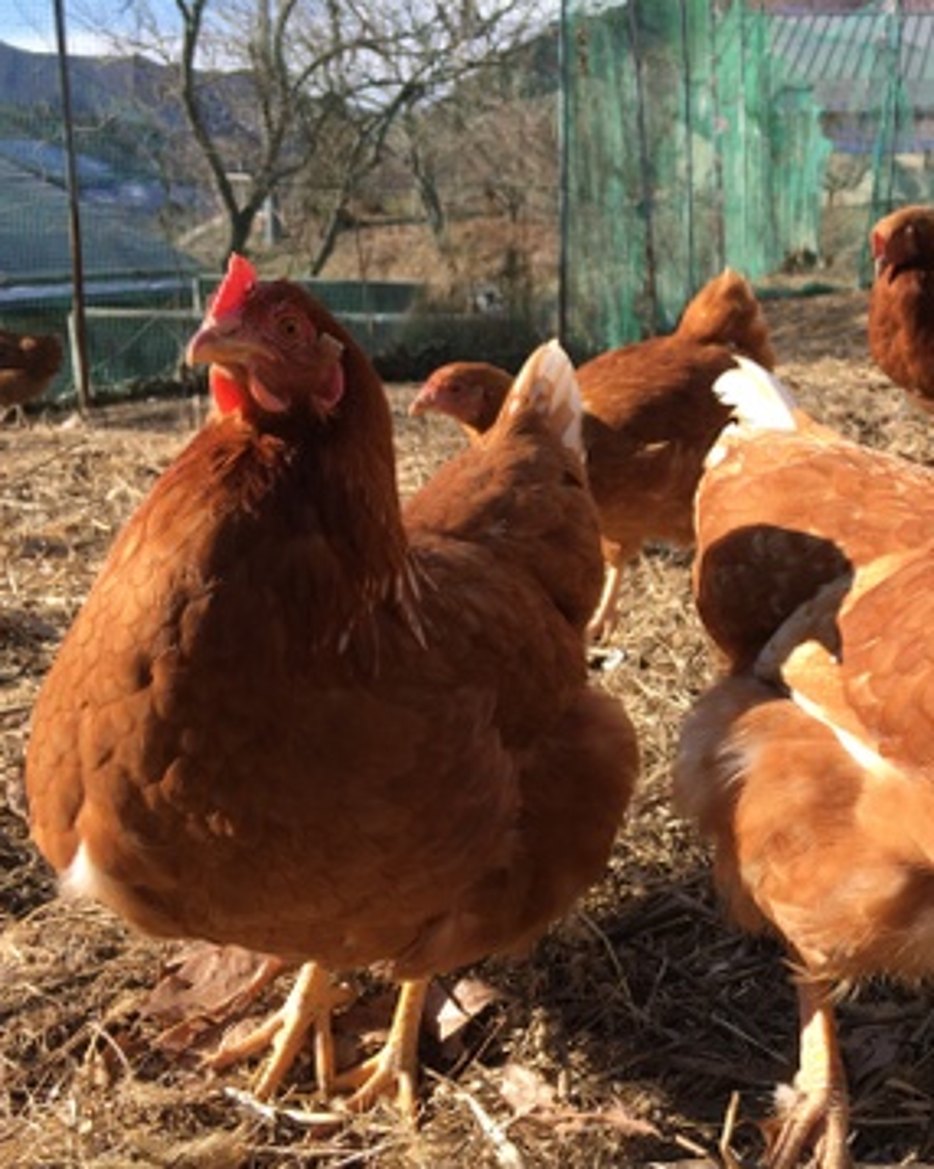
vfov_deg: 48.0
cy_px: 584
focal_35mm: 38
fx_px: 1314
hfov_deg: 37.7
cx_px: 751
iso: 25
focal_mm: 4.15
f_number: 2.2
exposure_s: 1/712
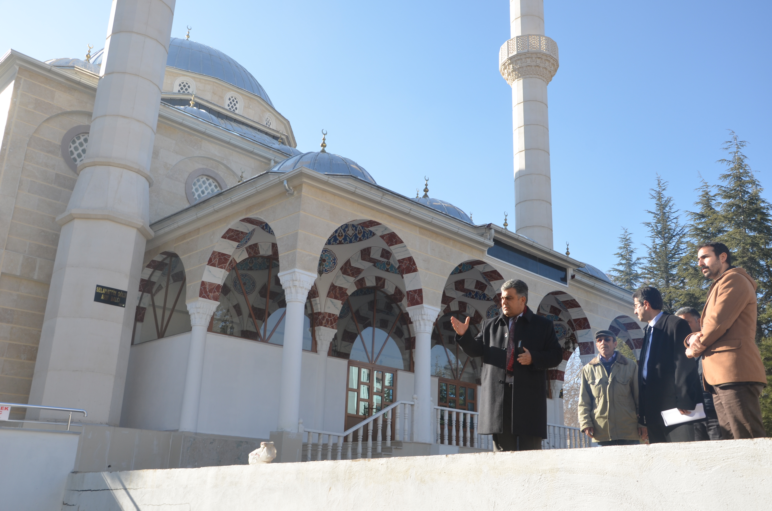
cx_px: 386
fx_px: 706
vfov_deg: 39.8
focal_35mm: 33
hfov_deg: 57.3
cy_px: 256
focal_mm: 22
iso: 200
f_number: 8
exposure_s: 1/250
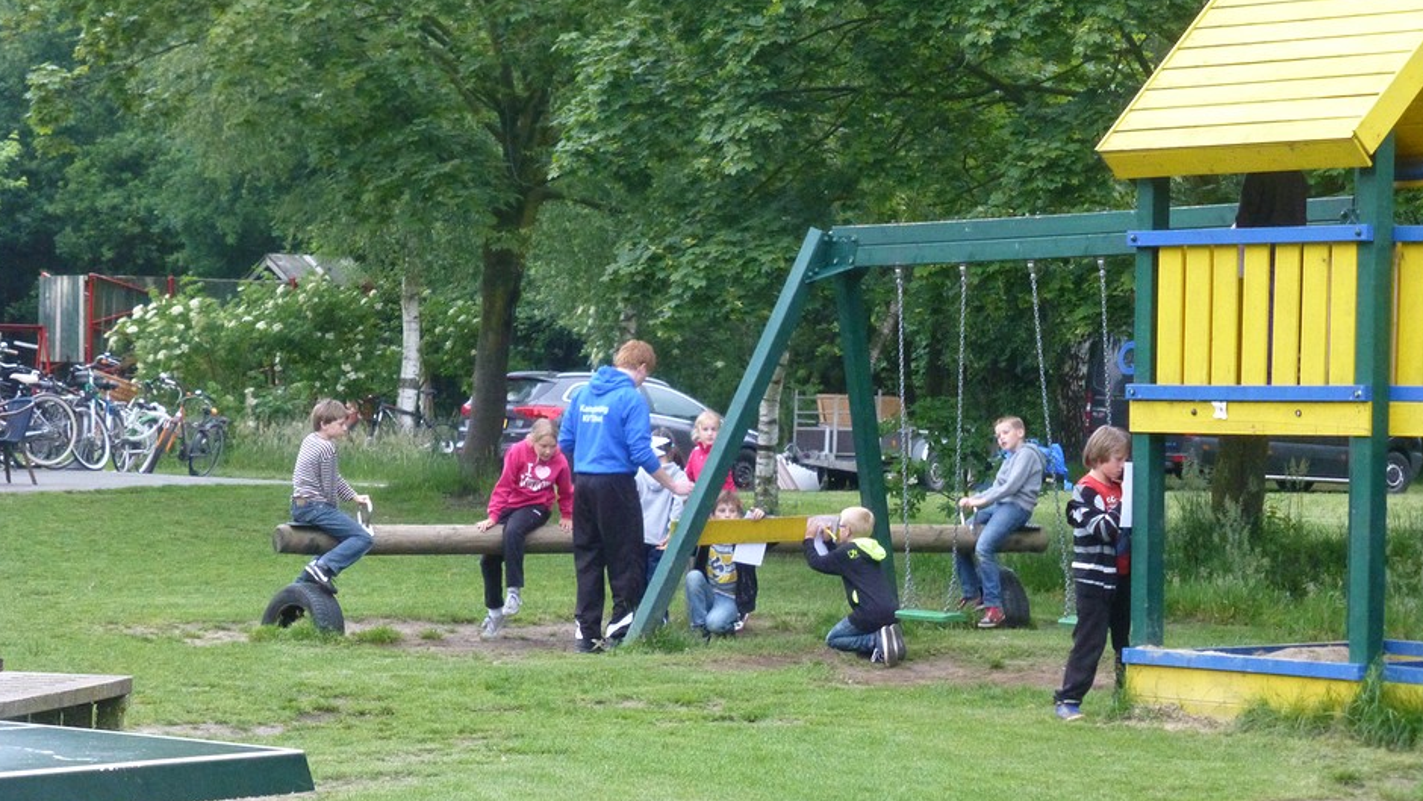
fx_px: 4566
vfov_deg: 10.0
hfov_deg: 17.7
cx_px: 768
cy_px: 429
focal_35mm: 121
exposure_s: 1/60
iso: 800
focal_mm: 18.2
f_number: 5.3
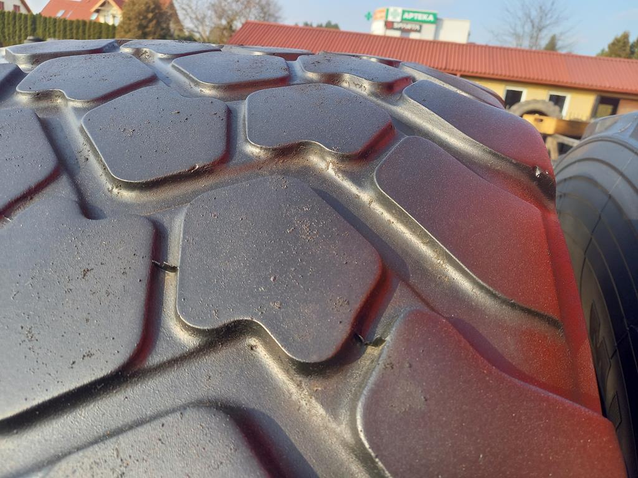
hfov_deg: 69.4
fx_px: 461
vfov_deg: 54.9
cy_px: 239
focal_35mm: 25
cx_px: 319
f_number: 1.8
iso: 50
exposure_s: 1/175
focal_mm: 4.65
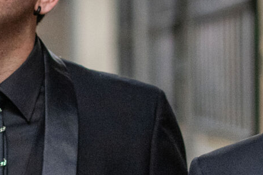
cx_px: -6
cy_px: 229
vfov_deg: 2.9
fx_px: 3456
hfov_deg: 4.4
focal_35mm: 473
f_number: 2.8
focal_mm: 85
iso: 1600
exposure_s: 1/200
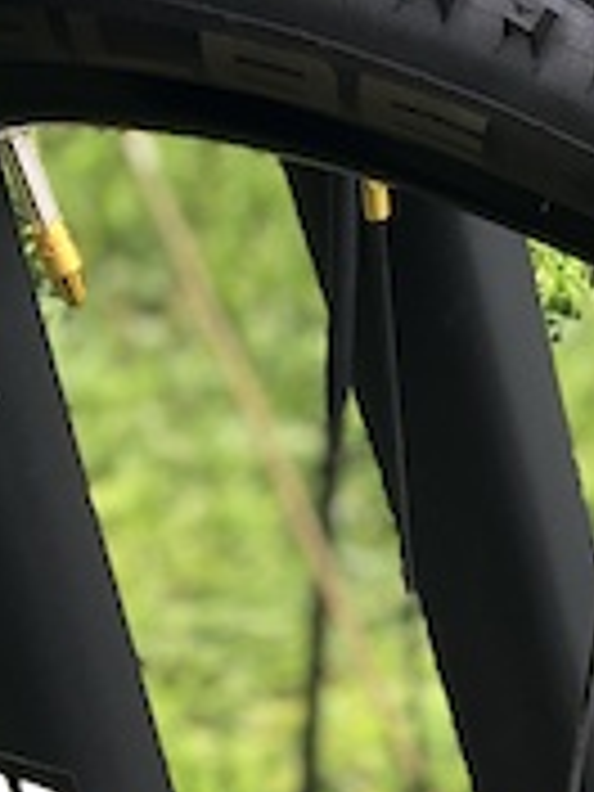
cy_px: 572
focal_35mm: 236
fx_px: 5400
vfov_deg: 8.4
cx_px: 320
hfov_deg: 6.3
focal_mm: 6
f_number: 2.4
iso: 25
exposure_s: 1/60
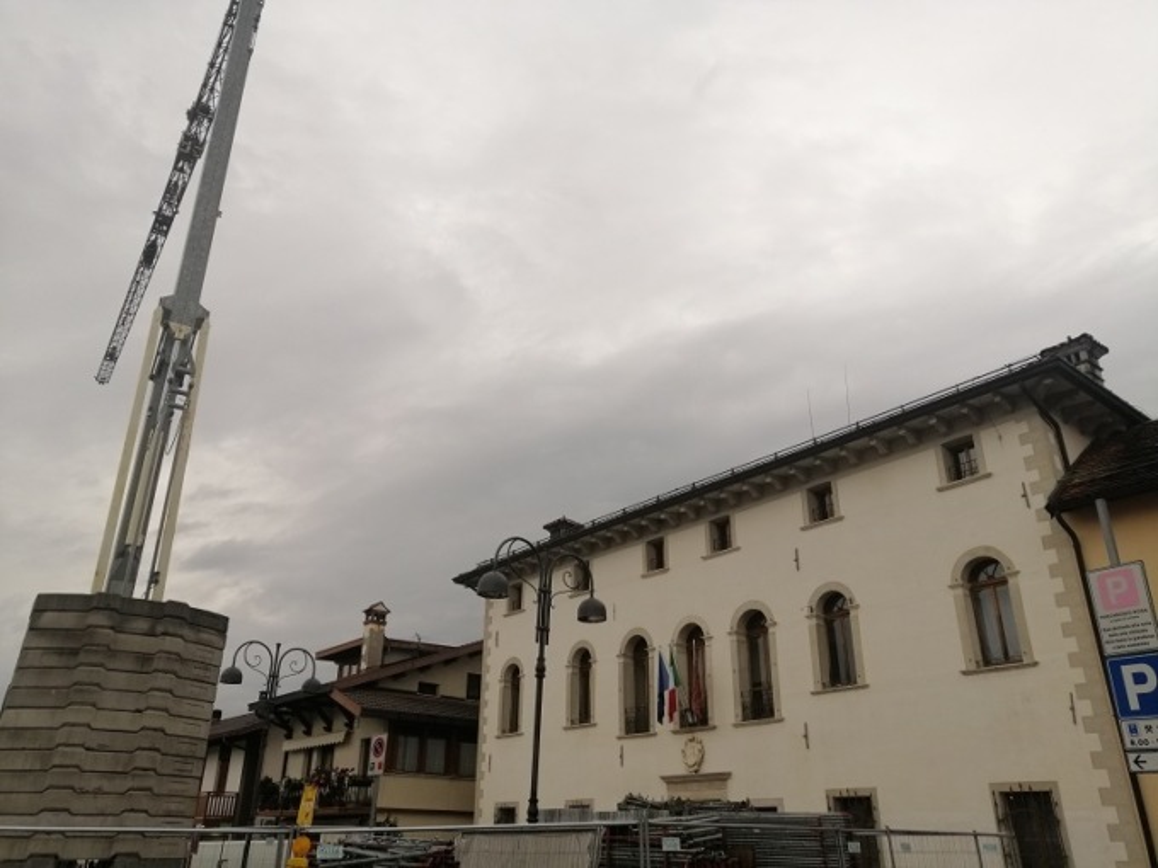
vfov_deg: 51.4
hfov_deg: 65.3
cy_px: 434
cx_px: 579
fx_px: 903
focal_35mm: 27
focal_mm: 3.95
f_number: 1.8
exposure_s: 1/404
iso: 50
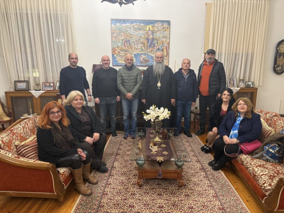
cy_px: 106
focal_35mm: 24
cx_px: 142
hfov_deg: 71.6
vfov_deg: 56.8
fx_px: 197
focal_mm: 6.76
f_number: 1.78
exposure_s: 1/50
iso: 160
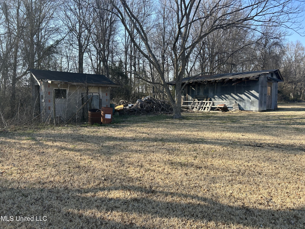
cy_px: 114
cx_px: 152
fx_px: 229
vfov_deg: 53.1
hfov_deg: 67.3
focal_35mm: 26
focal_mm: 5.7
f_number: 1.5
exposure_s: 1/1344
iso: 50
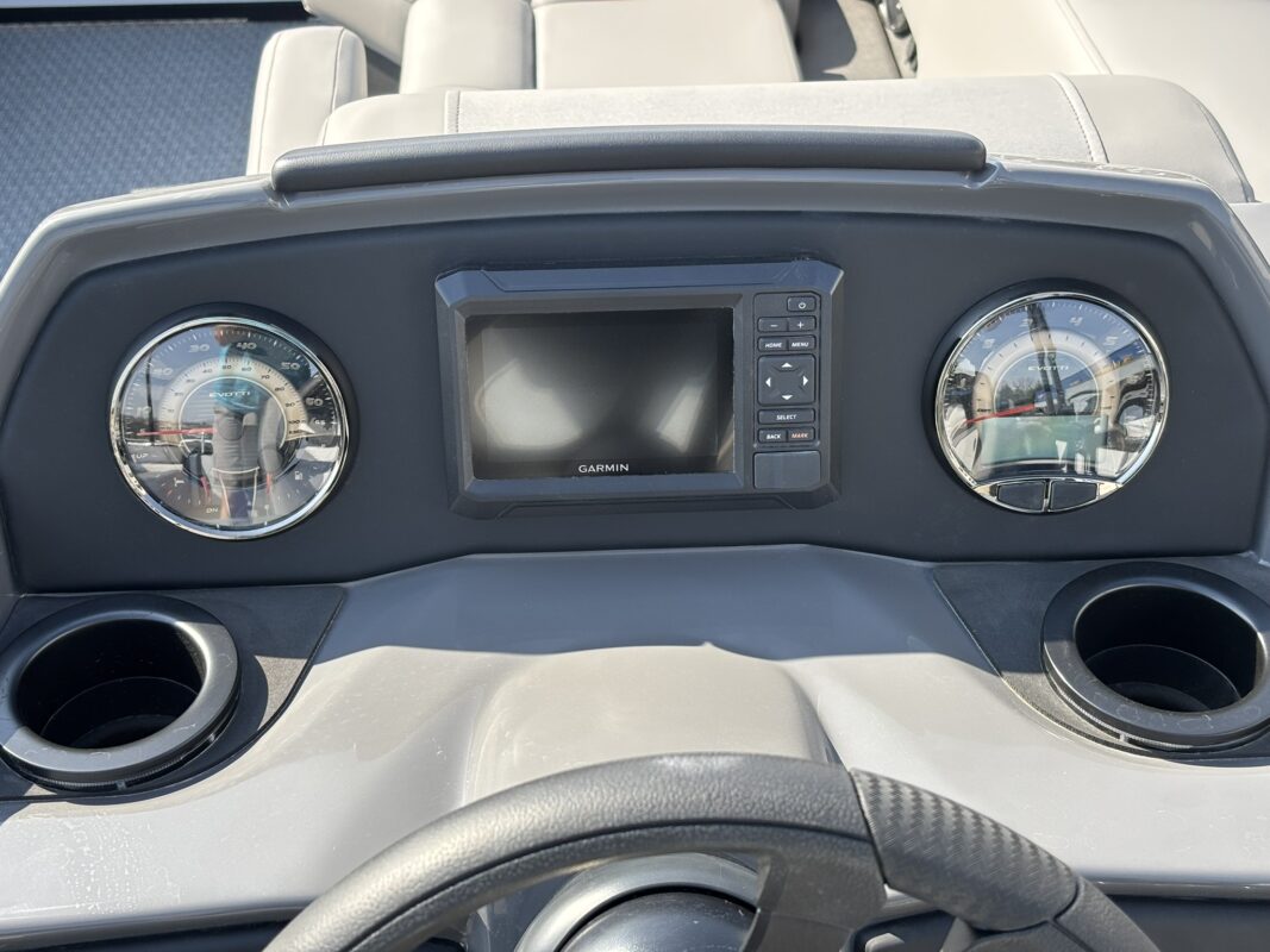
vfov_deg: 28.0
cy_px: 476
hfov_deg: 36.8
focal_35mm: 52
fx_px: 1908
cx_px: 635
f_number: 1.6
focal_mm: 5.96
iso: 32
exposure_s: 1/587
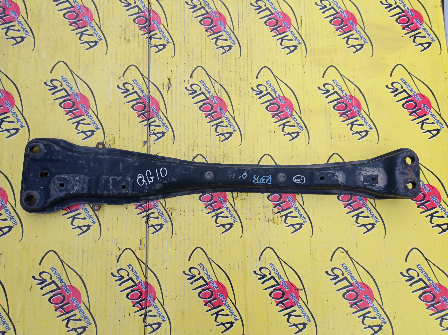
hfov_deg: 63.5
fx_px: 362
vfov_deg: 49.7
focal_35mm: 28
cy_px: 168
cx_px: 224
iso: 101
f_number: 1.79
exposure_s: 1/494
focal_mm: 4.7
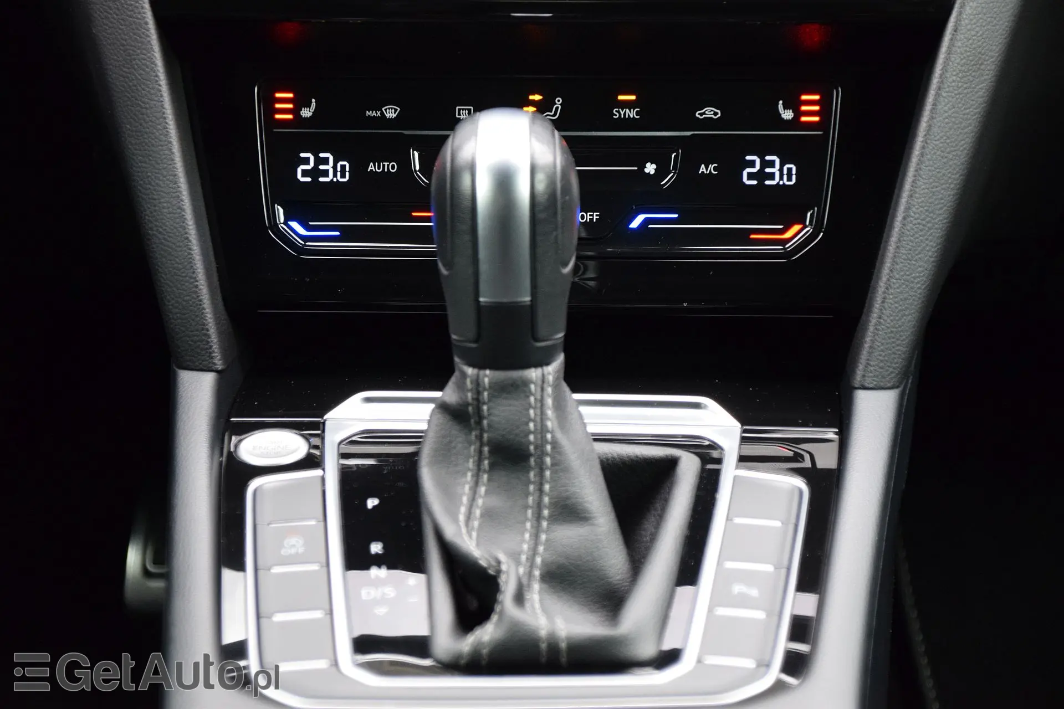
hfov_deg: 17.5
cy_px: 354
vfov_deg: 11.7
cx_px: 532
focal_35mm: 117
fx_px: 3458
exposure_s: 1/125
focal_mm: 78
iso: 1600
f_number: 5.3
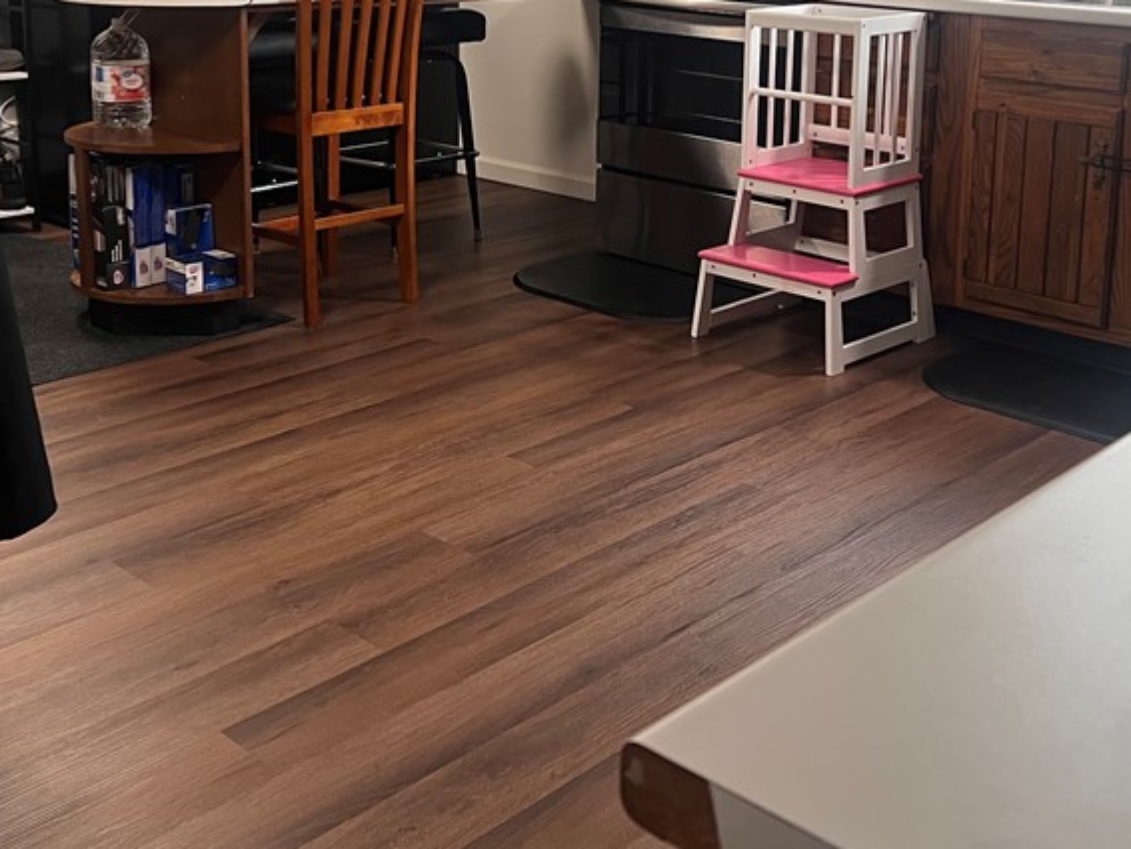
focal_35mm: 47
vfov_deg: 29.9
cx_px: 603
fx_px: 1536
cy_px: 126
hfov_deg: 40.4
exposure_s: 1/60
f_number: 1.5
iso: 160
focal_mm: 5.7
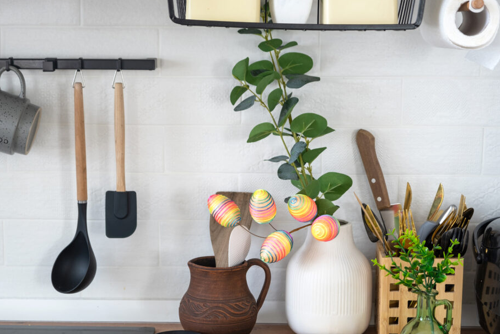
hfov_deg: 25.7
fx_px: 1097
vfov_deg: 17.3
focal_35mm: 79
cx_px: 237
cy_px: 180
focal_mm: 46.6
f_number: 4
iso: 160
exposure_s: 1/50
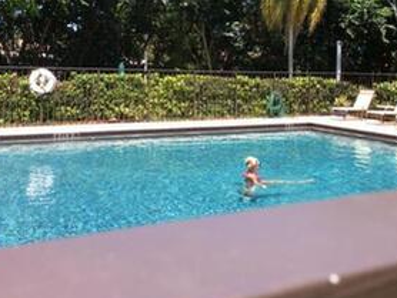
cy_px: 98
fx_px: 528
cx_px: 201
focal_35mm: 46
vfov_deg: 31.3
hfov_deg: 41.2
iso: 32
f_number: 2.4
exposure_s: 1/520
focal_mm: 3.3
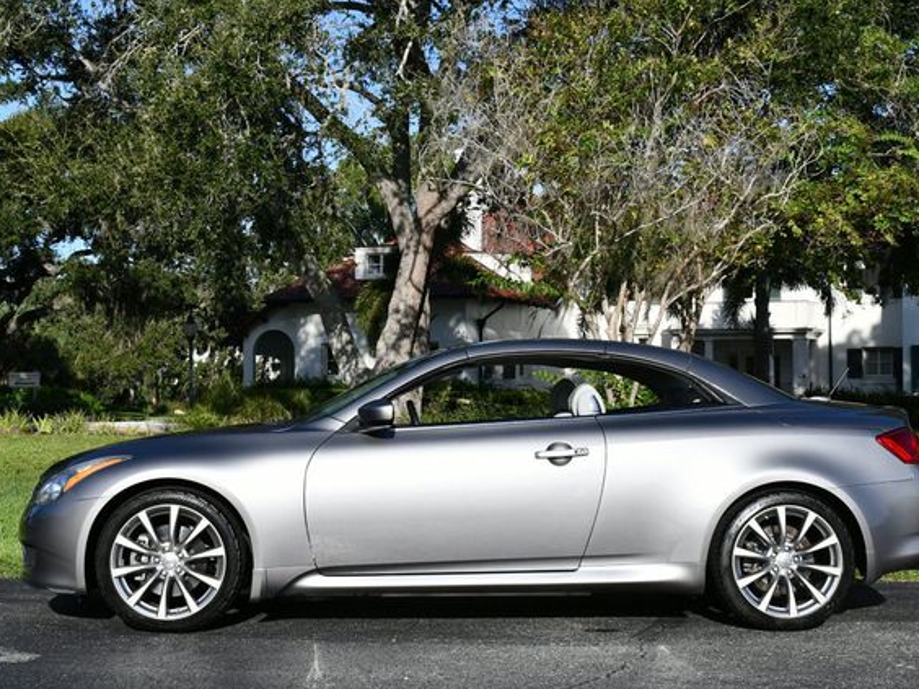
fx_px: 1566
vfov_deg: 24.8
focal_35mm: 59
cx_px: 476
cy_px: 345
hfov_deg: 32.7
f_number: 9
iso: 100
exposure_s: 1/320
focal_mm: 27
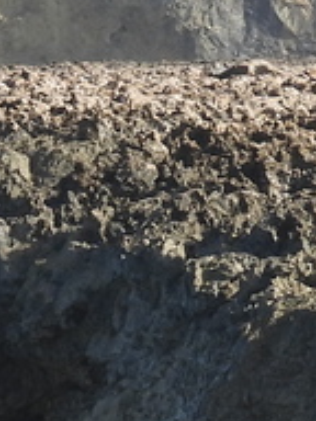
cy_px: 537
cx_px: -588
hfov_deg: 1.1
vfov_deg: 1.5
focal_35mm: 1330
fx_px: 16188
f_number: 4.5
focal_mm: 35.7
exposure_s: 1/320
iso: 100
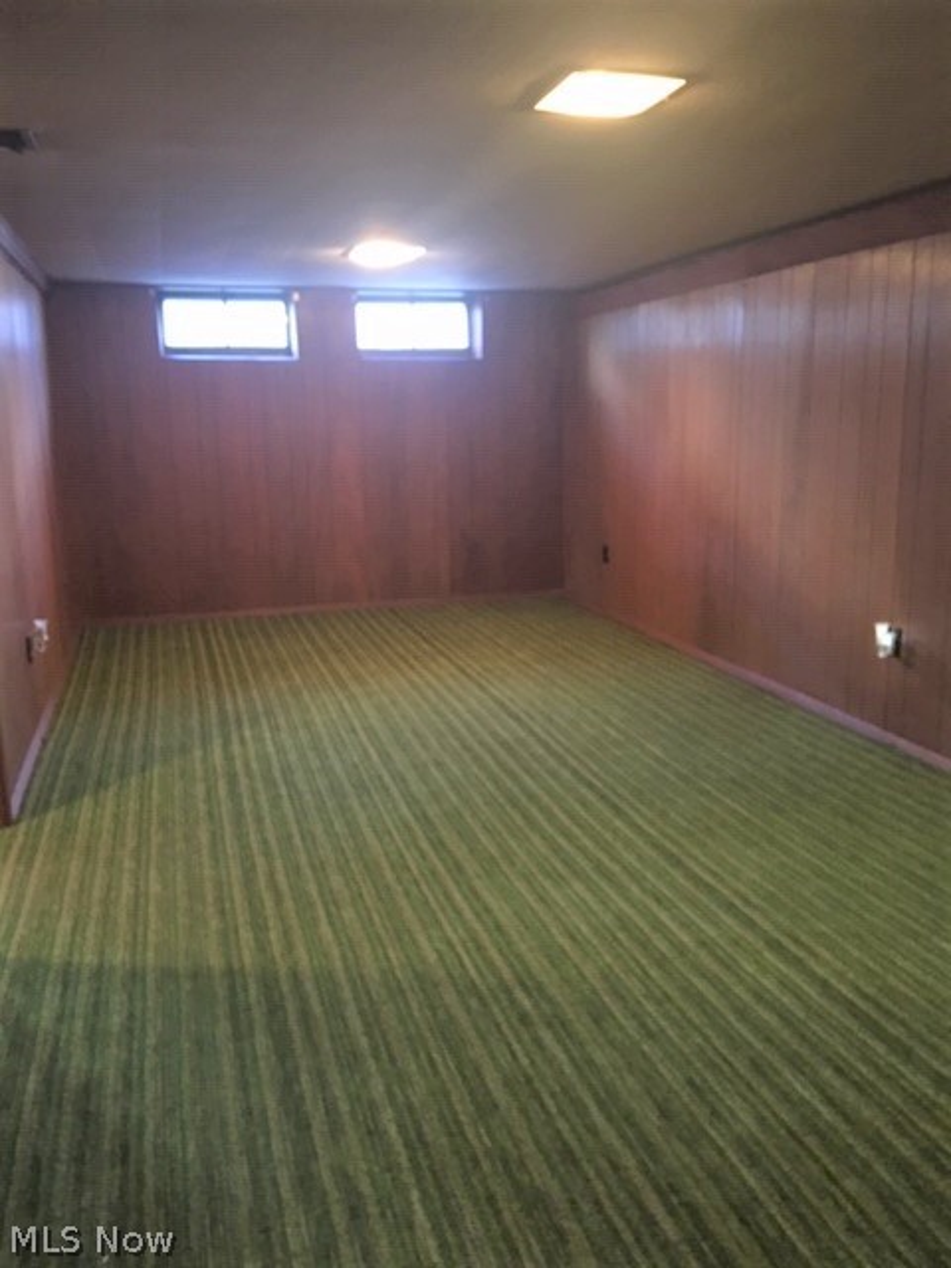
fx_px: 1062
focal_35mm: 29
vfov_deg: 61.7
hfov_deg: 48.2
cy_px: 634
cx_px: 476
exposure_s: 1/4
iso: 125
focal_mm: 4.15
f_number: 2.2
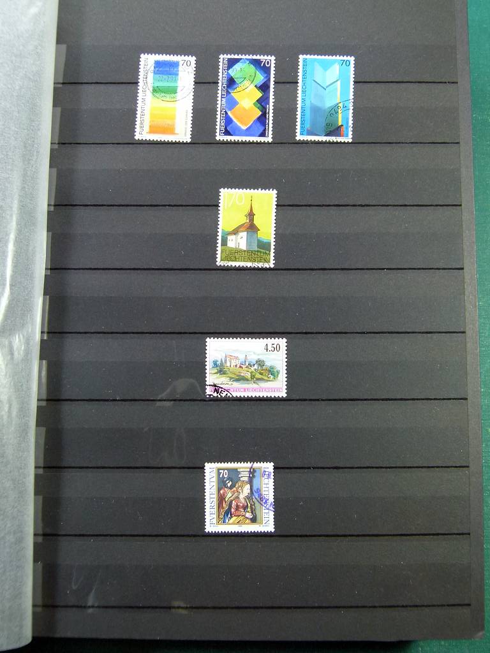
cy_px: 326
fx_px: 679
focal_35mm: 36
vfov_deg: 51.4
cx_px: 245
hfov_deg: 39.7
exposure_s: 1/60
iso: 160
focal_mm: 6.5
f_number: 3.1
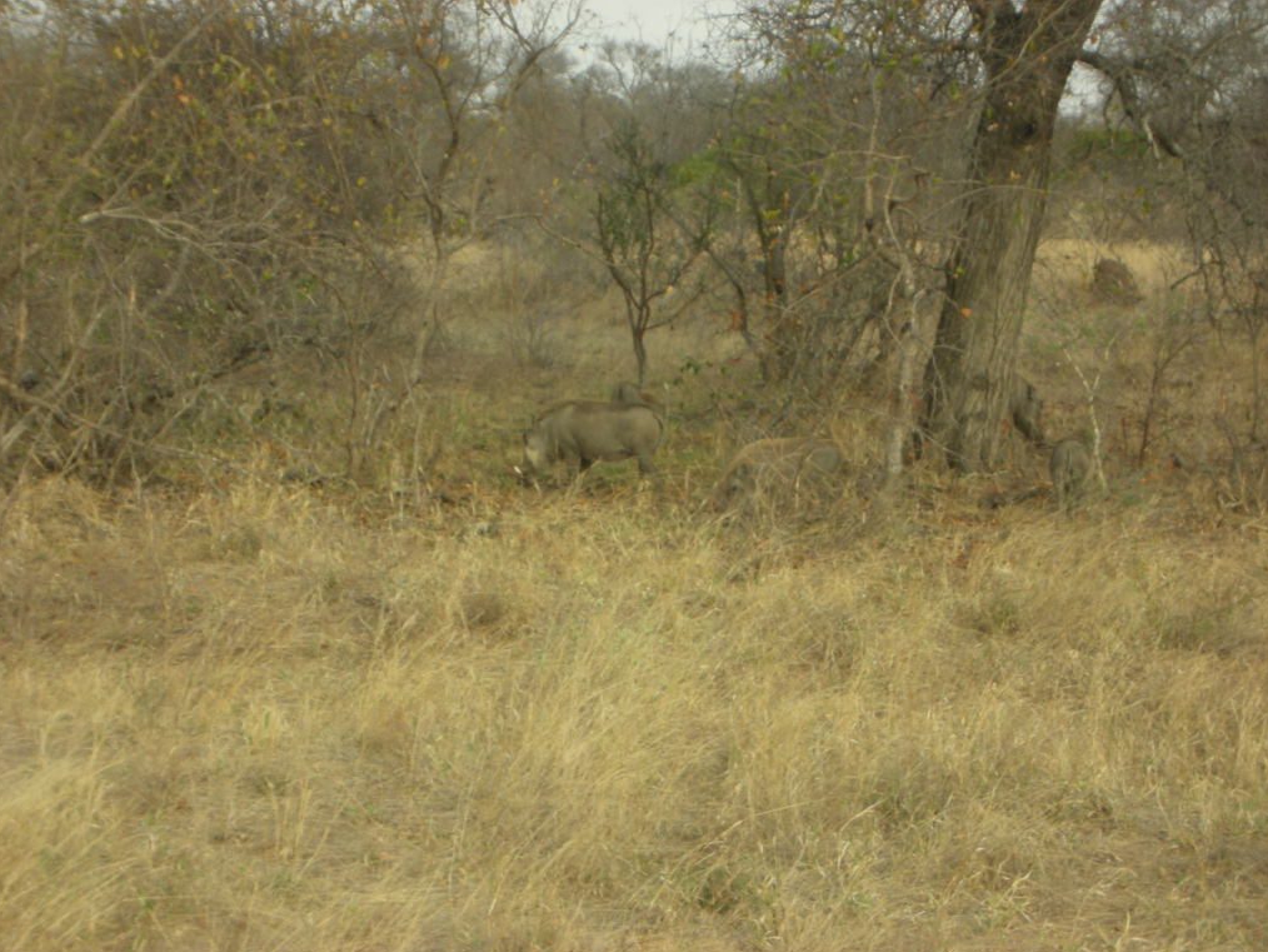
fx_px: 3884
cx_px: 633
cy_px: 479
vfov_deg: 14.0
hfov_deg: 18.5
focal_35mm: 106
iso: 50
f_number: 5.4
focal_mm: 17.4
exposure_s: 1/91.3
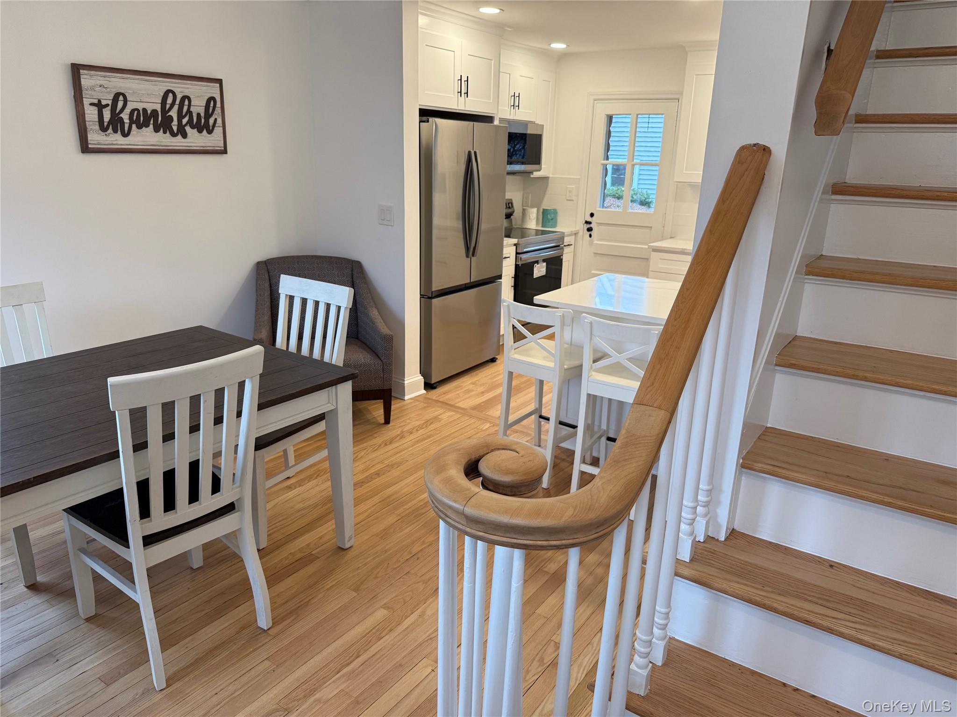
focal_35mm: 24
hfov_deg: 71.6
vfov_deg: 56.8
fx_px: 664
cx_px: 478
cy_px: 358
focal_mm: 6.76
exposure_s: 1/120
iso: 160
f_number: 1.78
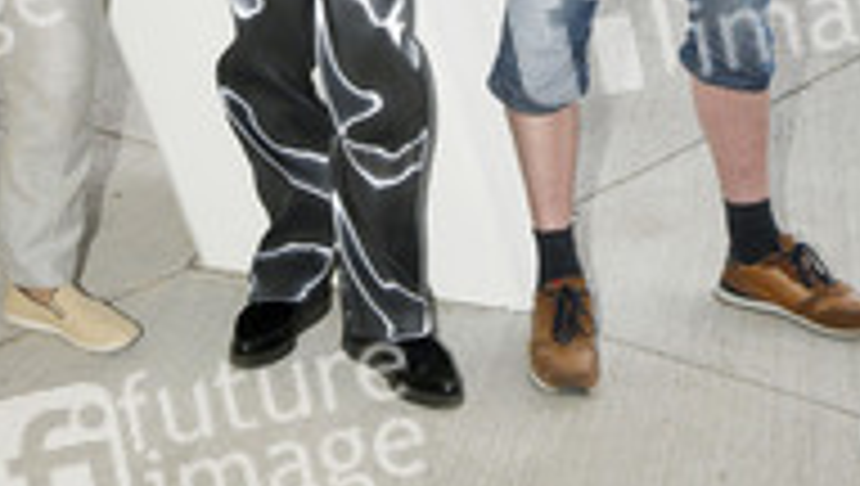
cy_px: -225
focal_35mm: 70
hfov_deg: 30.0
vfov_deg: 16.0
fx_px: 1598
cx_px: 324
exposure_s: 1/200
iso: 1250
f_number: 5.6
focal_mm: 32
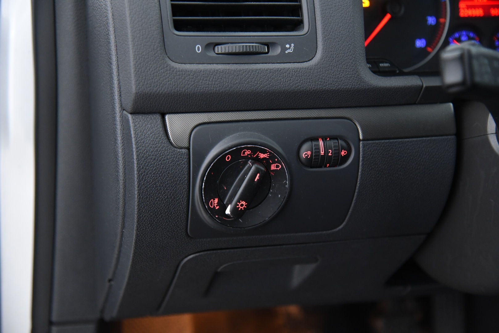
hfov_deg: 34.5
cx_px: 250
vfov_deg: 23.4
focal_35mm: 58
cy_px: 166
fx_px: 804
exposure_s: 1/20
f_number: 4
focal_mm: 58
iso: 4000
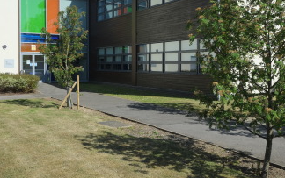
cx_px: 167
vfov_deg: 29.1
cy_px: 66
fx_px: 342
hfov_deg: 45.1
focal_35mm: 44
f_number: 10
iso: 400
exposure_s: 1/350
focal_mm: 23
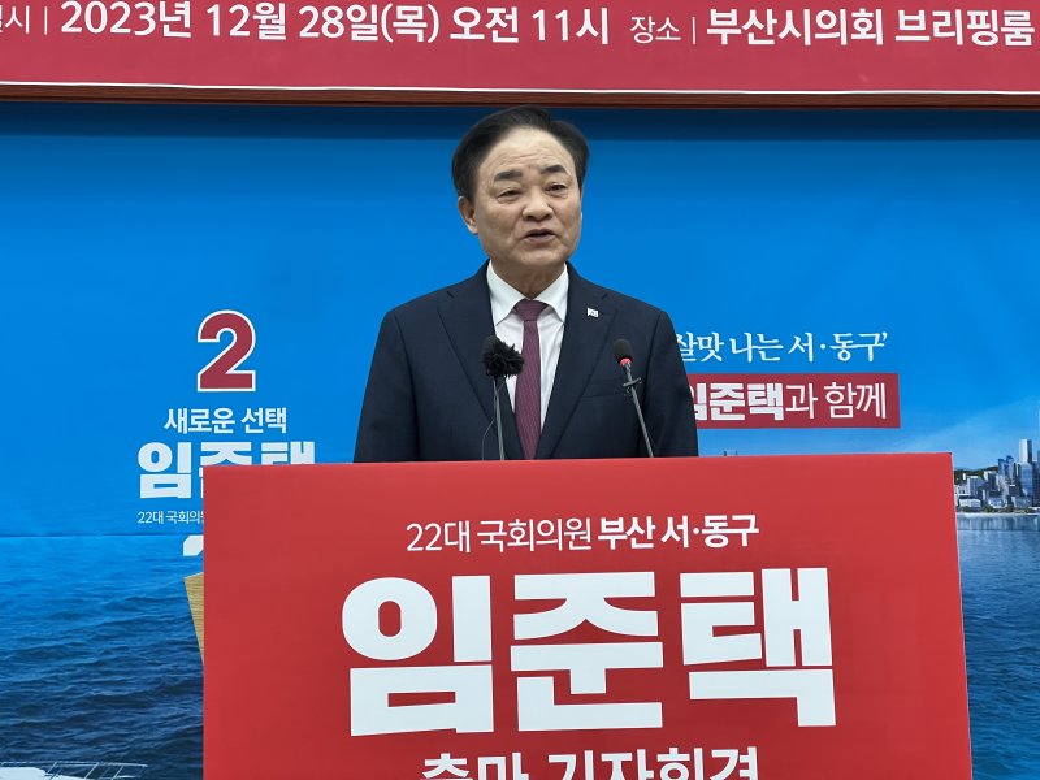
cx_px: 520
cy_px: 390
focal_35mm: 77
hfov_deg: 25.3
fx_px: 2313
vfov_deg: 19.1
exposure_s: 1/60
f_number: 2.8
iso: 200
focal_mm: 9
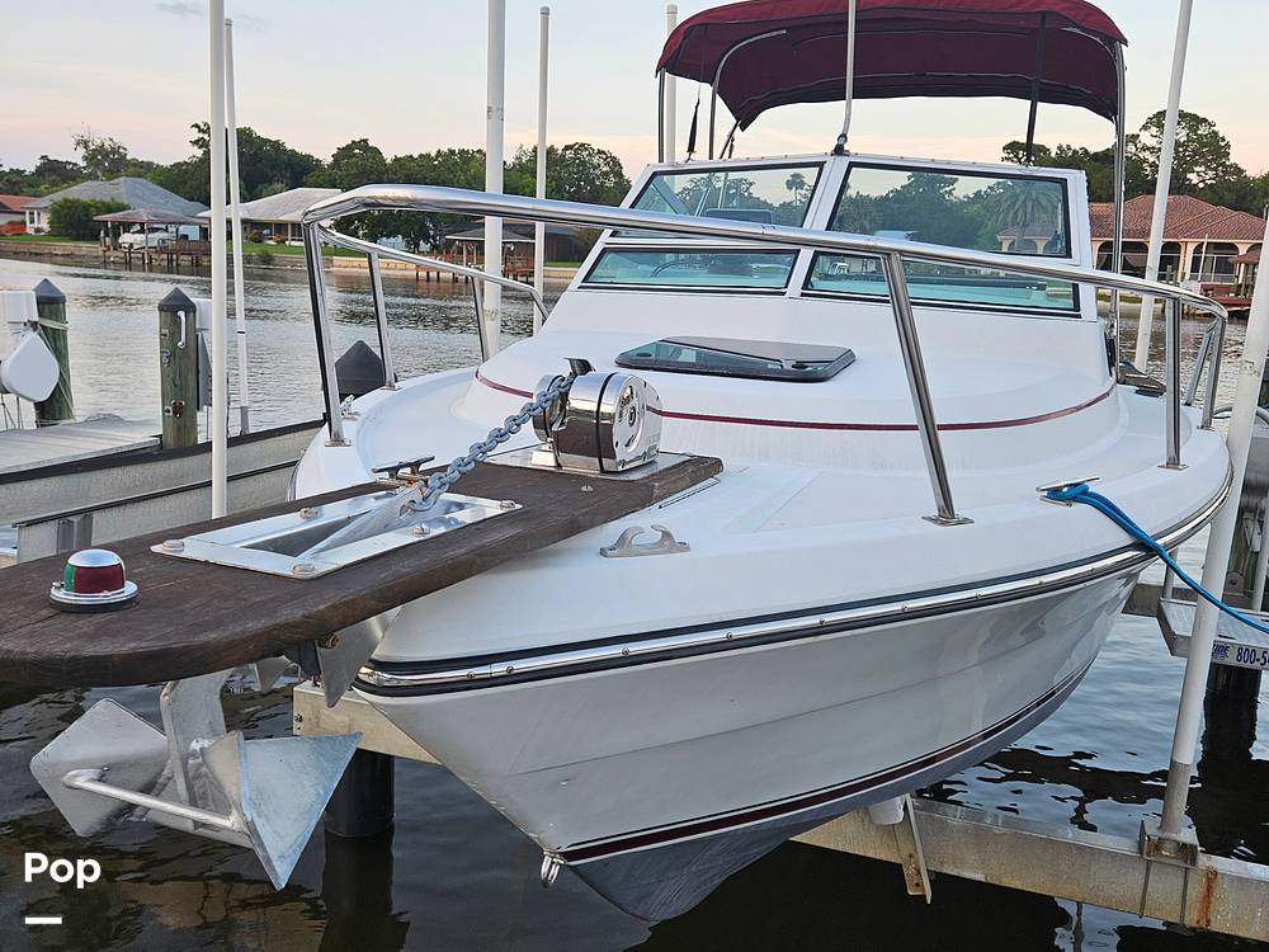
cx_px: 634
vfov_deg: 58.9
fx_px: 843
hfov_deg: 73.9
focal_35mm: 23
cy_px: 476
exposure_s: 1/120
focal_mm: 5.4
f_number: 1.8
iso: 32
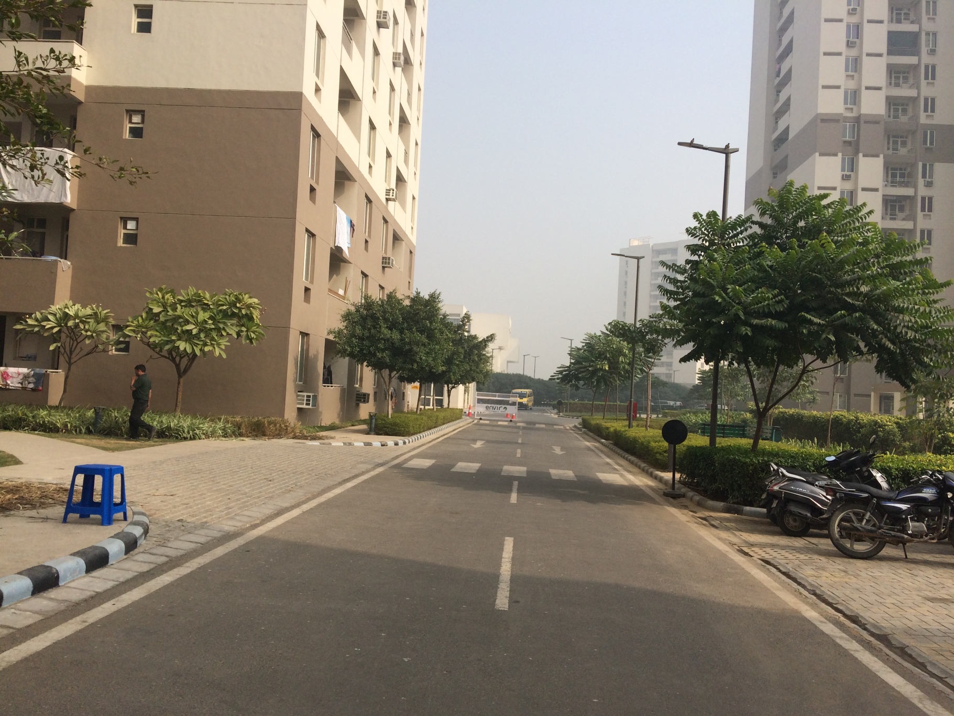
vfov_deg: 48.2
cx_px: 477
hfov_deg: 61.7
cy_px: 358
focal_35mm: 29
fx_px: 799
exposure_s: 1/2053
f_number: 2.2
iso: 32
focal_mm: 4.15
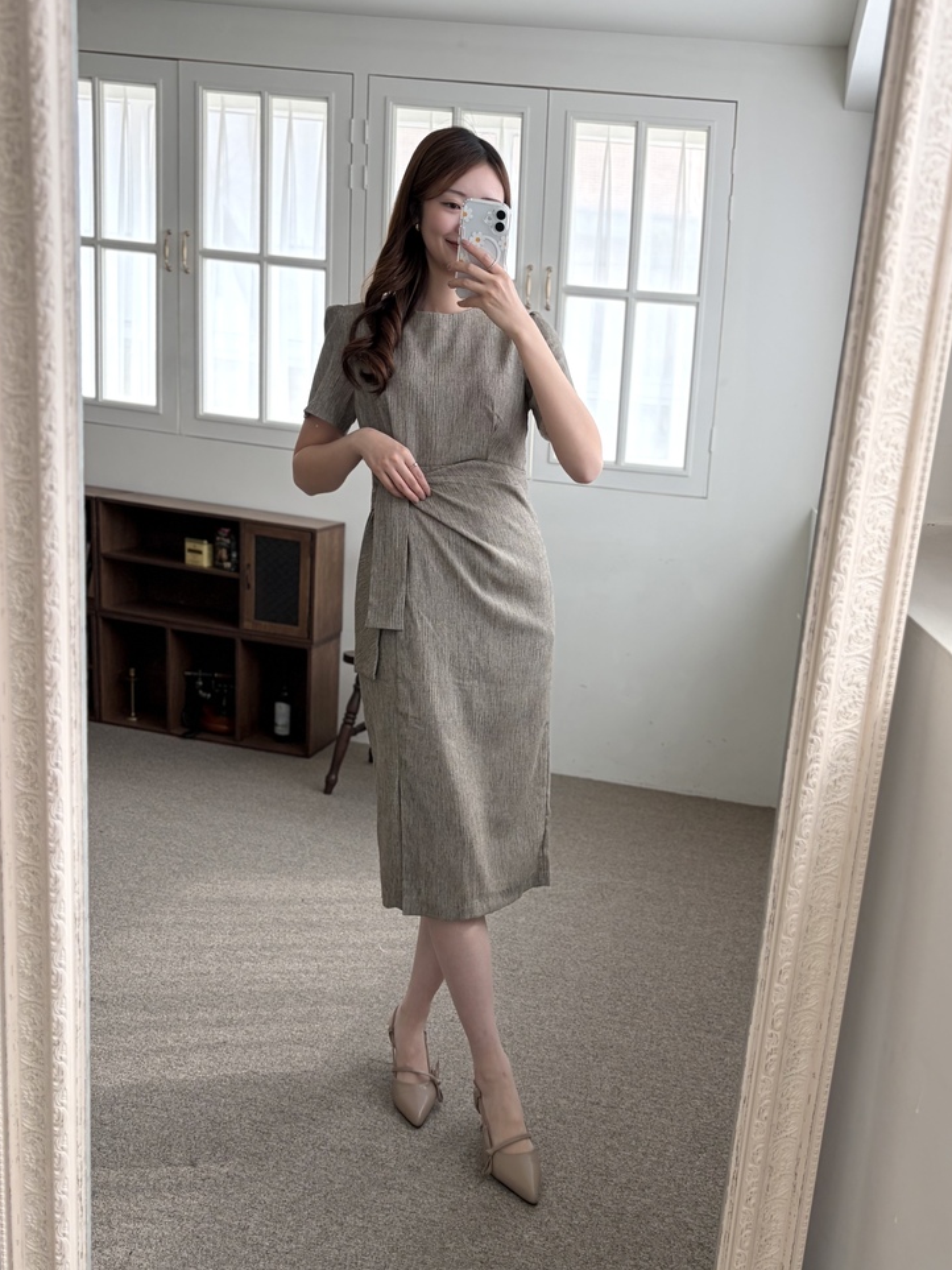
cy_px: 612
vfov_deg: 65.3
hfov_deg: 51.3
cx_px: 469
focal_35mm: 27
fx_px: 990
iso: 50
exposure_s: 1/149
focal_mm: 5.96
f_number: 1.6
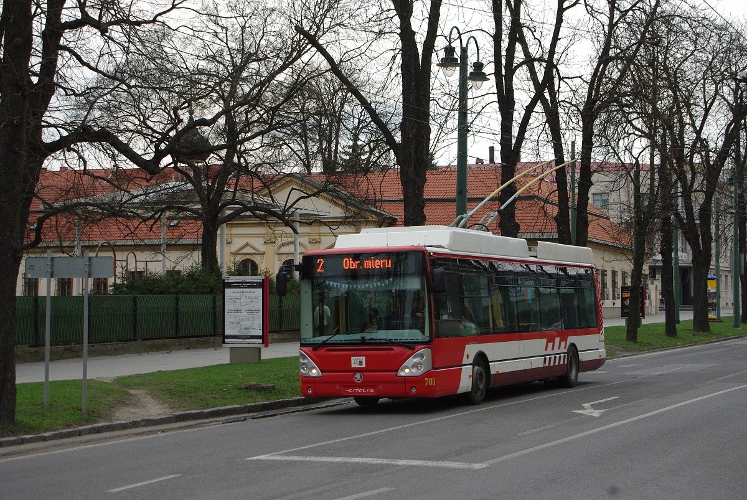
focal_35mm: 67
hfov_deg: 30.0
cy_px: 250
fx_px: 1392
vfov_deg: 20.4
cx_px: 374
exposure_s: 1/250
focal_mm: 45
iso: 400
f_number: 7.1
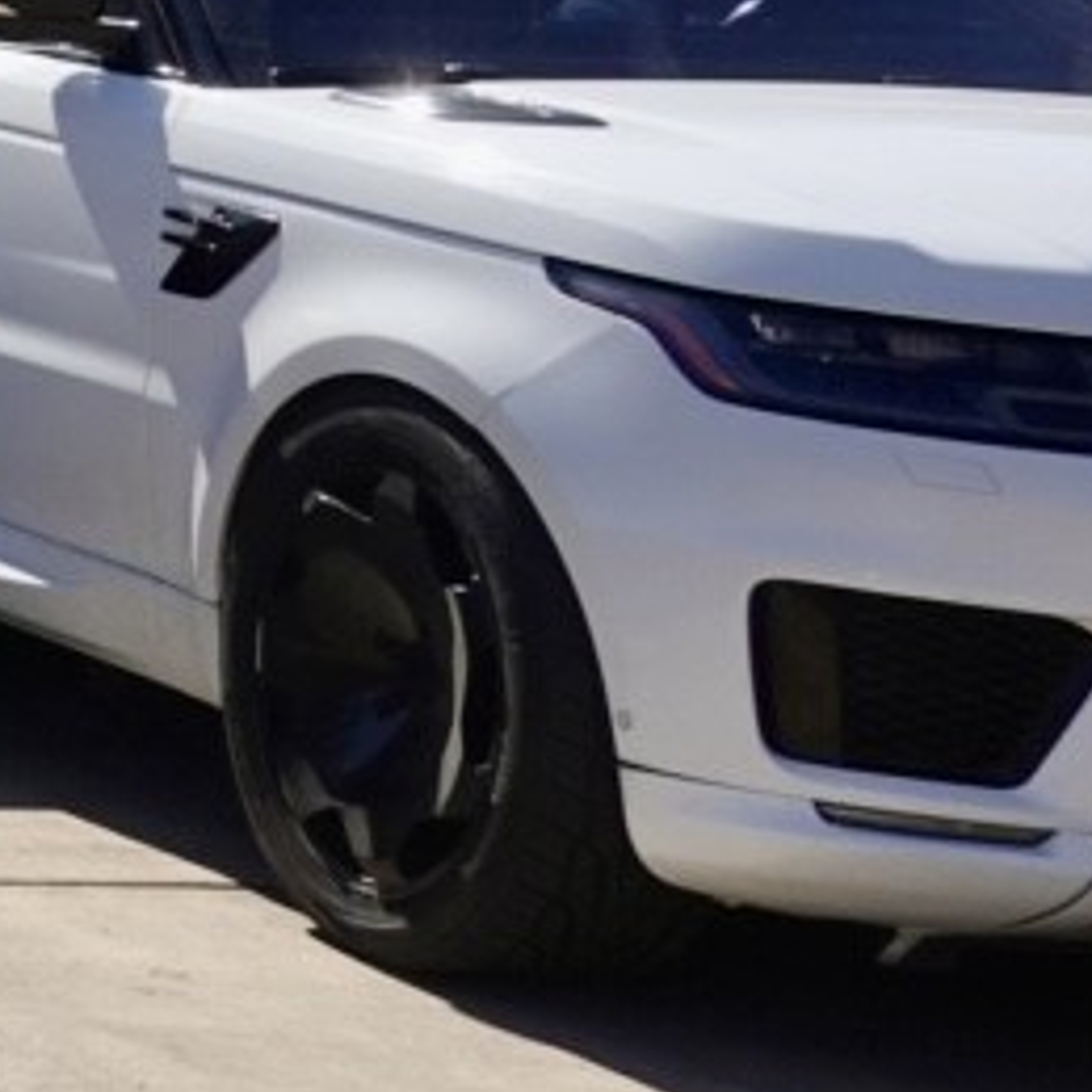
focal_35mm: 127
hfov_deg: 10.1
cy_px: -231
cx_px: -2176
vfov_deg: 13.4
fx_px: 4533
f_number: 4
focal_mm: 9
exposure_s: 1/1000
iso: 100
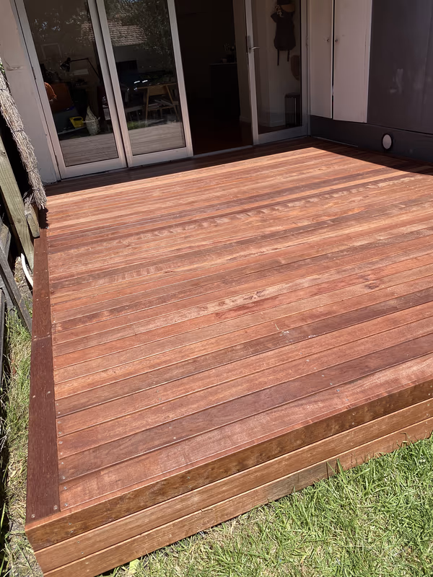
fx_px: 434
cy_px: 288
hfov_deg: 53.1
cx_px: 216
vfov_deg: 67.3
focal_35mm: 26
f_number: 1.8
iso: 32
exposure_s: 1/2028
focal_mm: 4.25
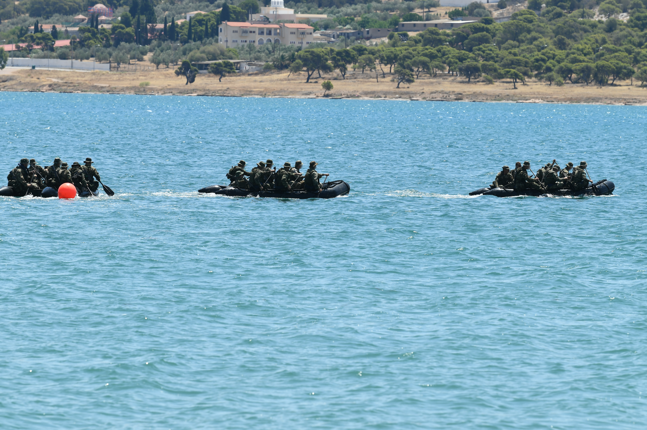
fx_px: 5389
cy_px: 215
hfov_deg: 6.9
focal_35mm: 300
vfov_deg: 4.6
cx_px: 324
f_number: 5.6
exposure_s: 1/500
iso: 100
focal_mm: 200
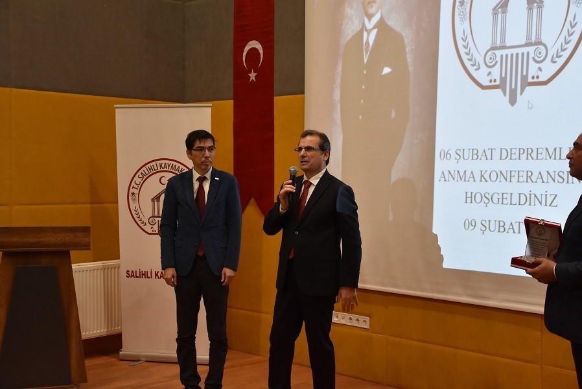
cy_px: 194
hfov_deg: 37.8
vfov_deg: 25.8
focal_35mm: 52
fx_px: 849
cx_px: 291
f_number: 4.2
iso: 1100
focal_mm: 35
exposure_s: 1/60
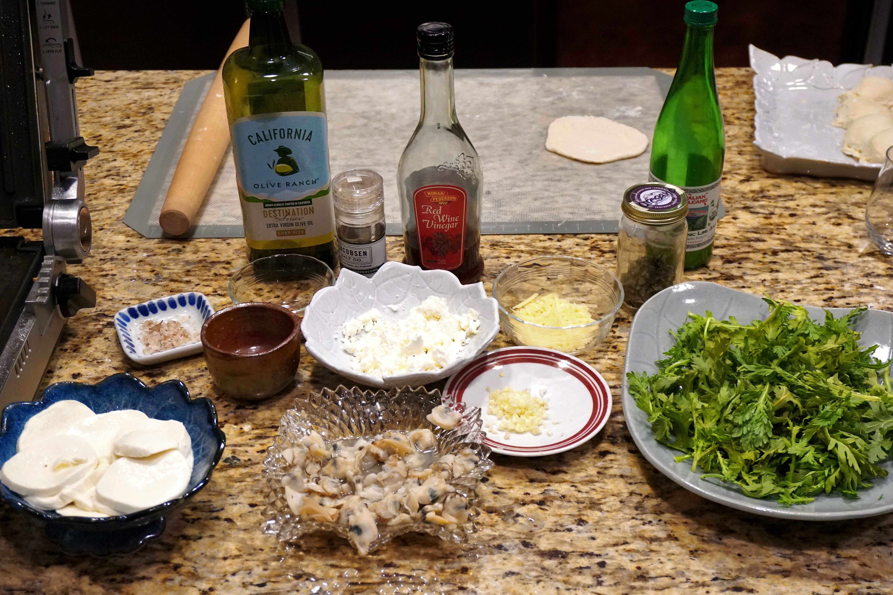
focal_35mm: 46
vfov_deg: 29.2
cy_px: 293
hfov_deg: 42.7
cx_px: 489
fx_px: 1141
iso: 1600
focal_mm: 28
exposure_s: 1/160
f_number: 4.5
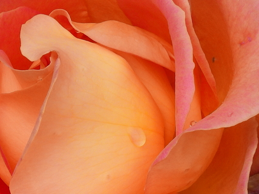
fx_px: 7834
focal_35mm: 1047
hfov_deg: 1.9
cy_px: 139
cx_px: 10
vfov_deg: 1.4
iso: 100
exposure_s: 1/800
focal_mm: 62.5
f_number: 5
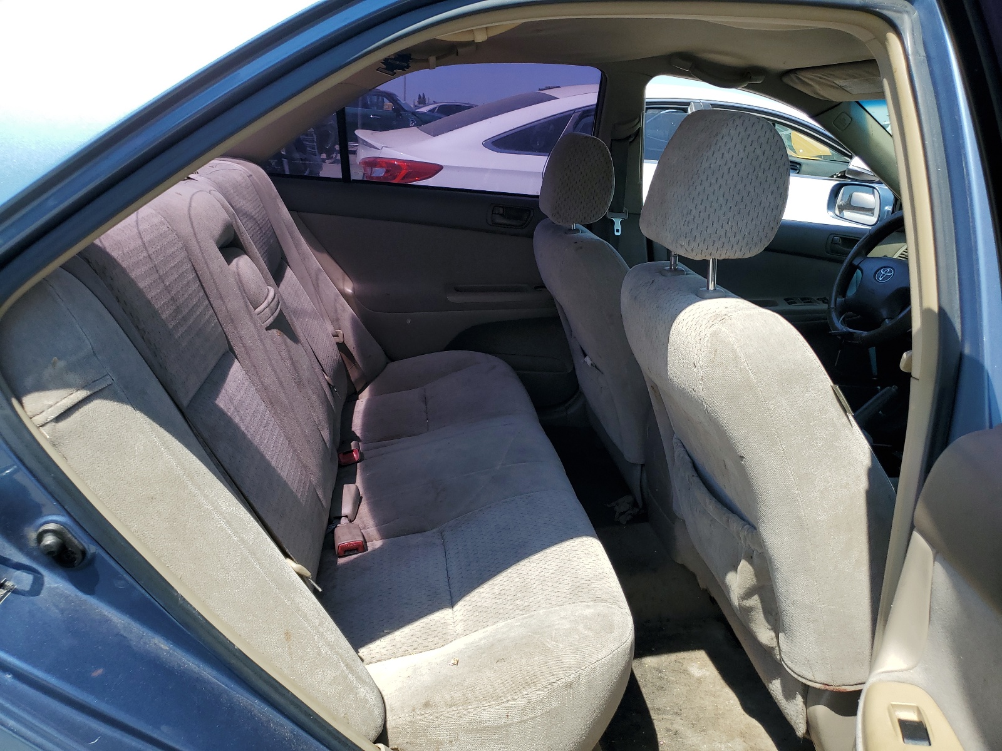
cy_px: 376
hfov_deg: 67.3
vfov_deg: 53.1
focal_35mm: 26
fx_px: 753
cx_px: 501
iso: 50
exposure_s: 1/1667
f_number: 1.5
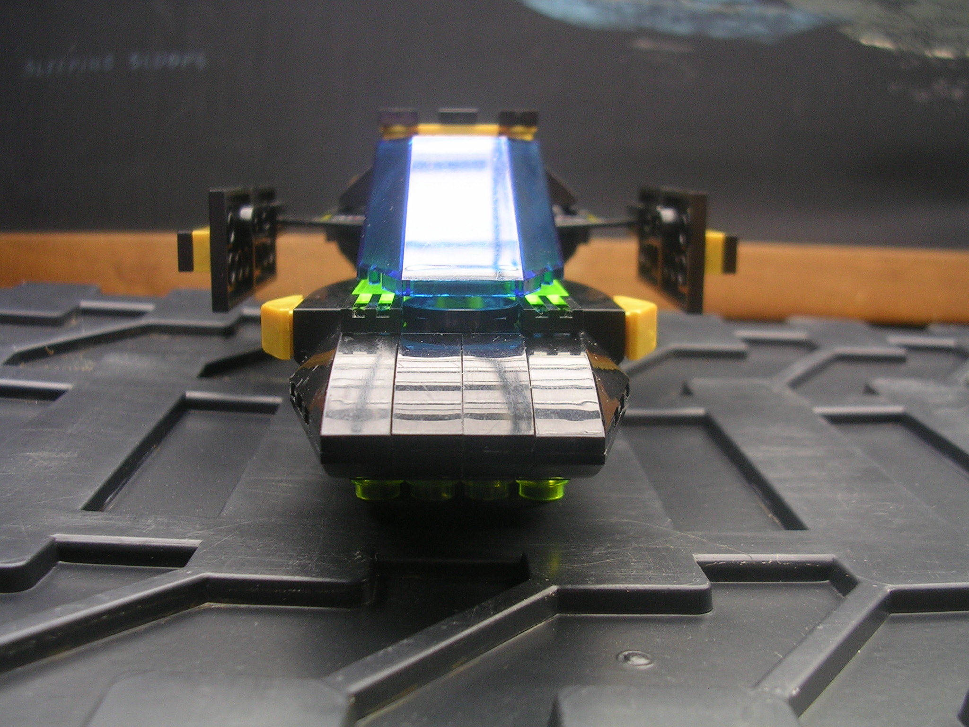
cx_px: 484
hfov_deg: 49.0
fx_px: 1064
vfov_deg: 37.7
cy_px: 364
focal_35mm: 38
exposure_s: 1/101
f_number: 2.8
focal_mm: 5.8
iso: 50
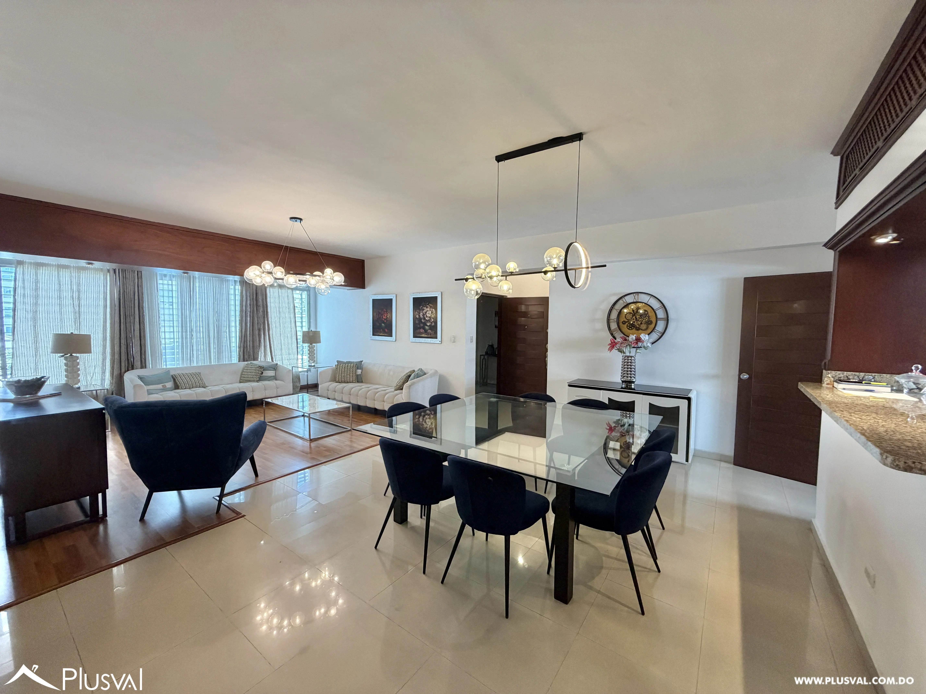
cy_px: 347
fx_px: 375
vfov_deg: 85.7
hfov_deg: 102.1
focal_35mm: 14
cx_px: 463
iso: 250
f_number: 2.2
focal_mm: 2.22
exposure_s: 1/120
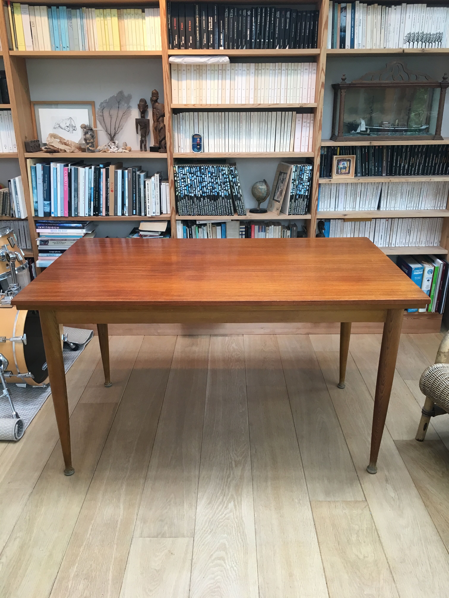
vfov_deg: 61.7
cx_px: 224
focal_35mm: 29
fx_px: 502
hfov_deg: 48.2
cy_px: 299
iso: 50
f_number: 2.2
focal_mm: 4.15
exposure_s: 1/33
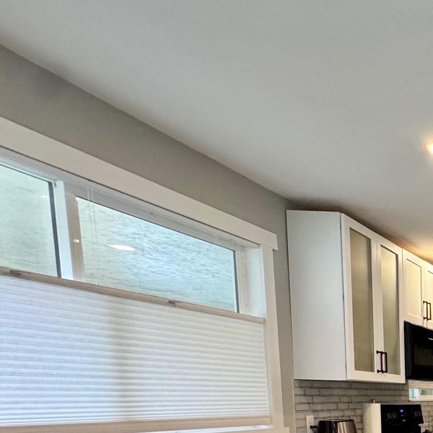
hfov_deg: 27.0
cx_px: 675
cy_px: 457
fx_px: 552
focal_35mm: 39
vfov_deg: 37.1
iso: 250
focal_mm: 2.22
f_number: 2.2
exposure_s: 1/120
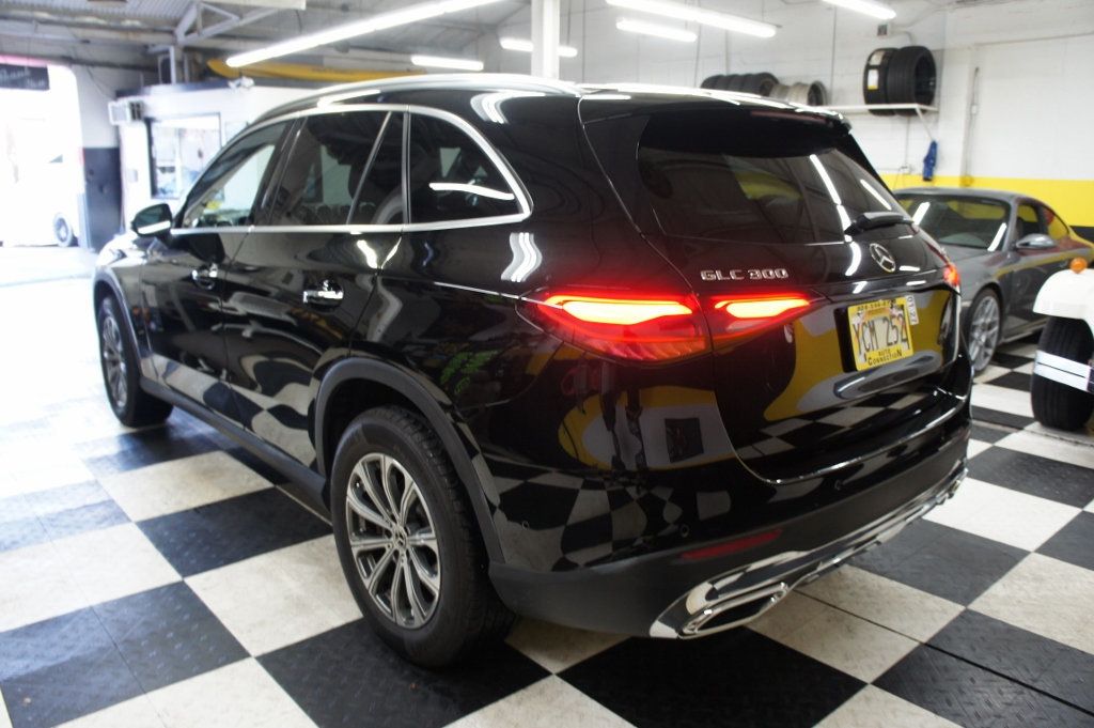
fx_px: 820
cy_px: 364
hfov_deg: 67.4
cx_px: 547
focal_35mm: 27
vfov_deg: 47.9
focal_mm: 18
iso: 500
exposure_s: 1/30
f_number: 3.5
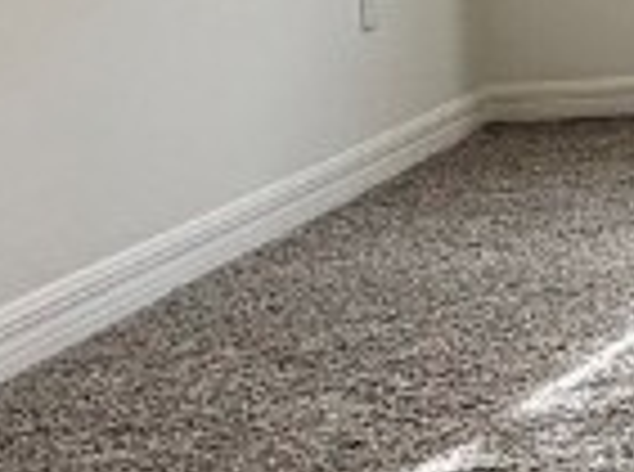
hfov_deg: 14.0
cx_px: 1479
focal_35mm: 102
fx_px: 1863
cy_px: -9
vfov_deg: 14.2
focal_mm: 2.22
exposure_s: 1/99
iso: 80
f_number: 2.2
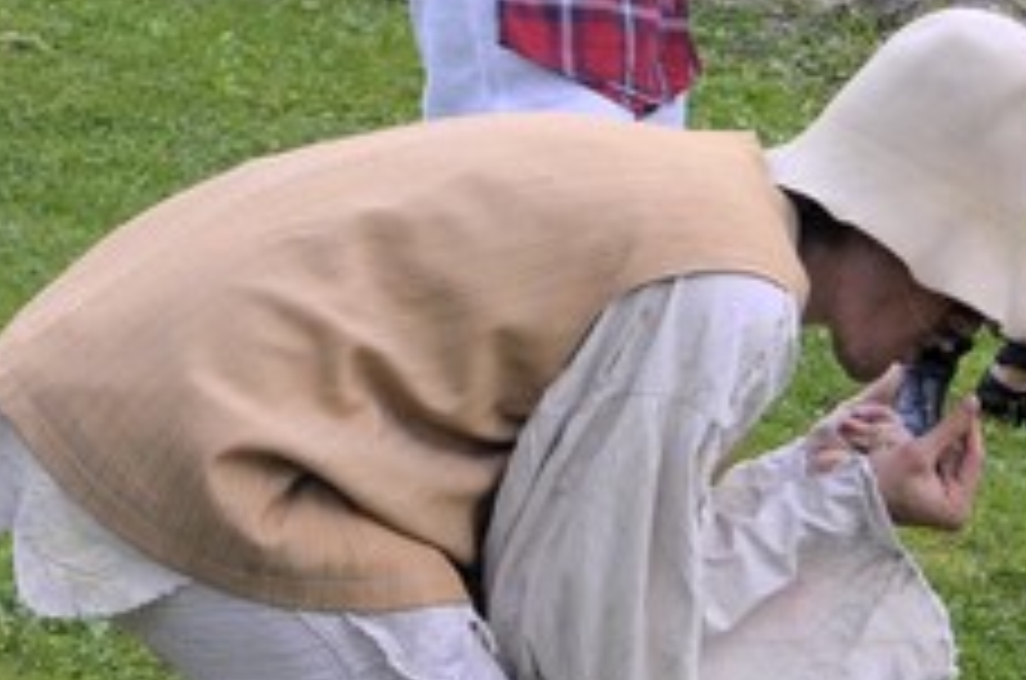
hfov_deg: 8.8
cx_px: 1328
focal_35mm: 230
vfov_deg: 5.9
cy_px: 185
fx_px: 6547
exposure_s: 1/500
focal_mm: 35
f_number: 5
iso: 500
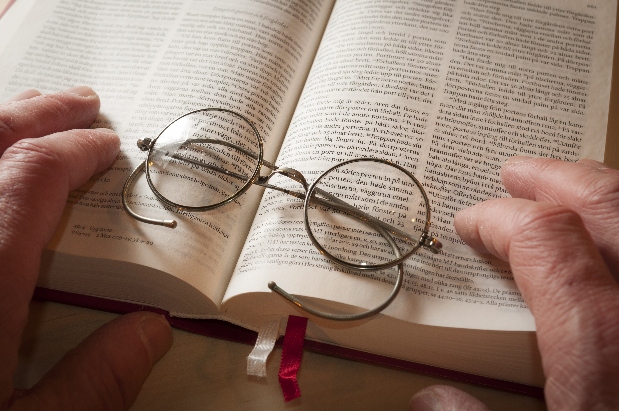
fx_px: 1030
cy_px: 206
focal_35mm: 60
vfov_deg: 22.6
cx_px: 310
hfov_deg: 33.4
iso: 200
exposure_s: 1
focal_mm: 40
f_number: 9.5
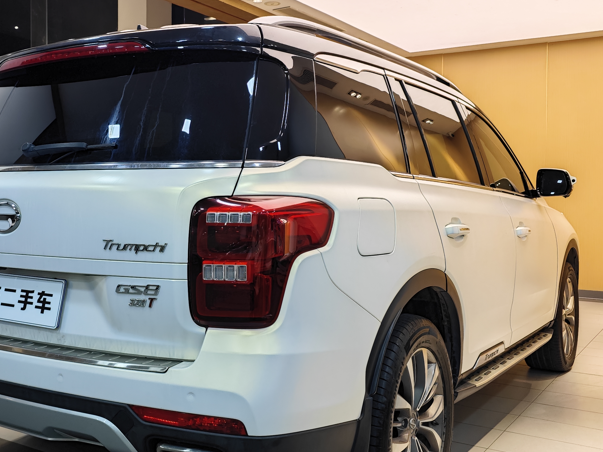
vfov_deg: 35.9
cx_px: 224
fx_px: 697
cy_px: 211
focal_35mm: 40
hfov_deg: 46.4
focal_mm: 8.7
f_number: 1.9
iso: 400
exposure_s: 1/86.6
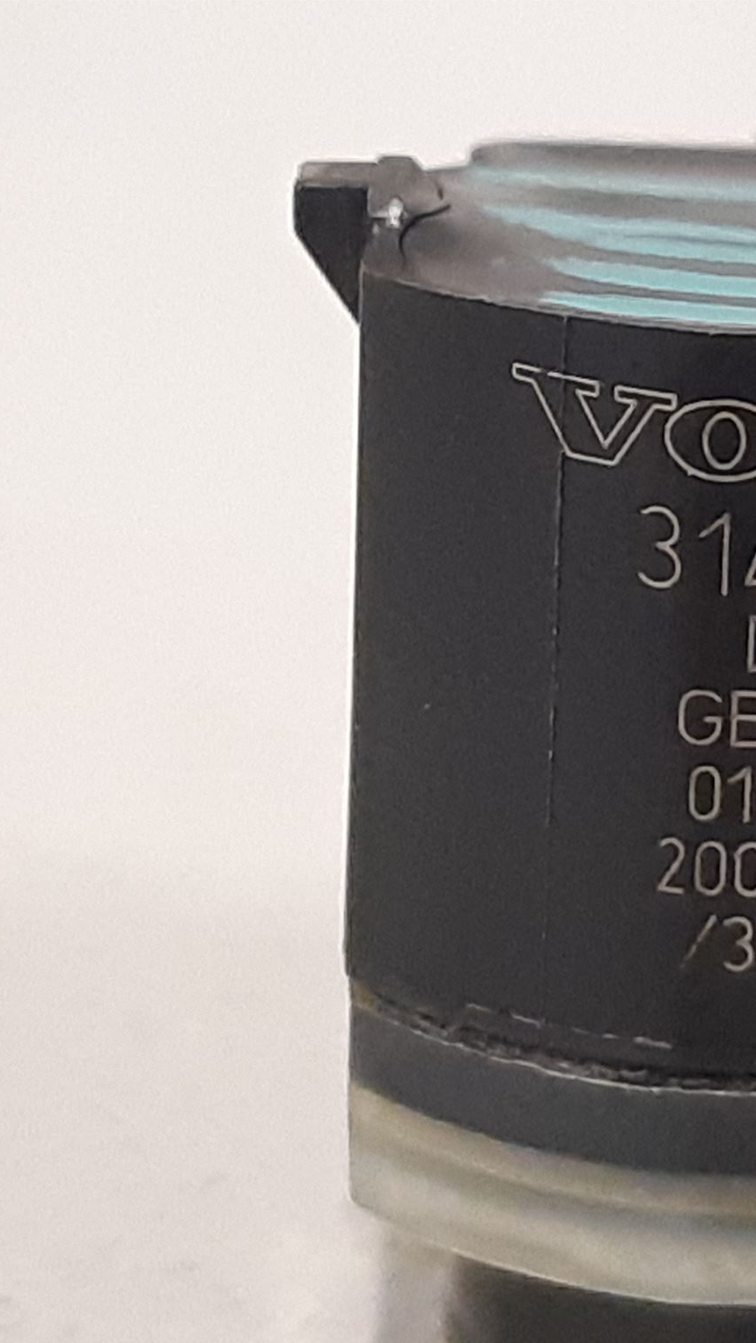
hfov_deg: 29.7
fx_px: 1354
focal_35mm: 38
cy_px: 670
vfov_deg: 52.8
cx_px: 700
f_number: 1.7
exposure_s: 1/50
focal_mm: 3.93
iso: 250
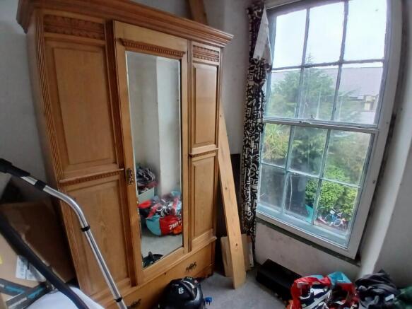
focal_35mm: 17
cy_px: 154
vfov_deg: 74.7
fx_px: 202
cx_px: 206
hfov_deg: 91.0
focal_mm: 1.4
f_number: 2.2
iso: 125
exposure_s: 1/33.3
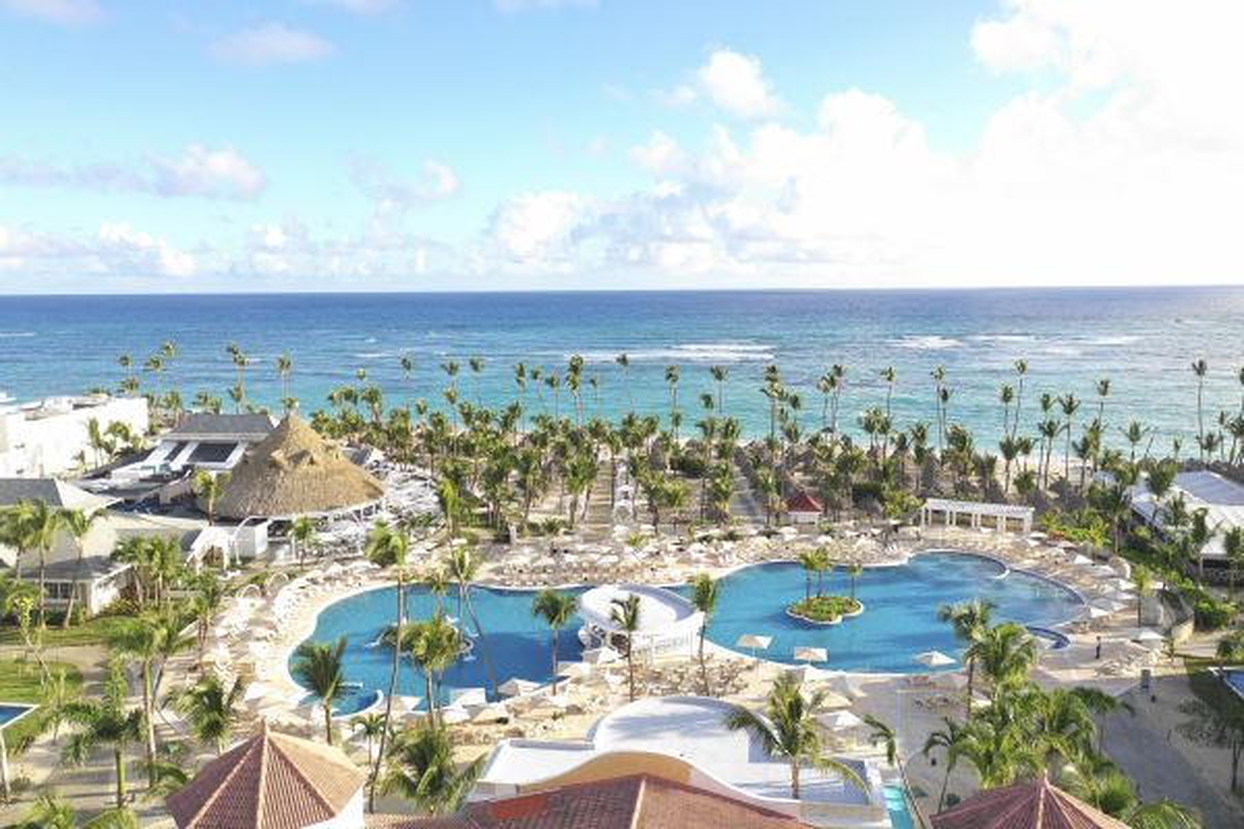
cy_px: 414
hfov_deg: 65.5
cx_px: 622
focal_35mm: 28
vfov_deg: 46.4
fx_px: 967
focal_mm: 10.26
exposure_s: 1/1250
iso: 200
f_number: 2.8
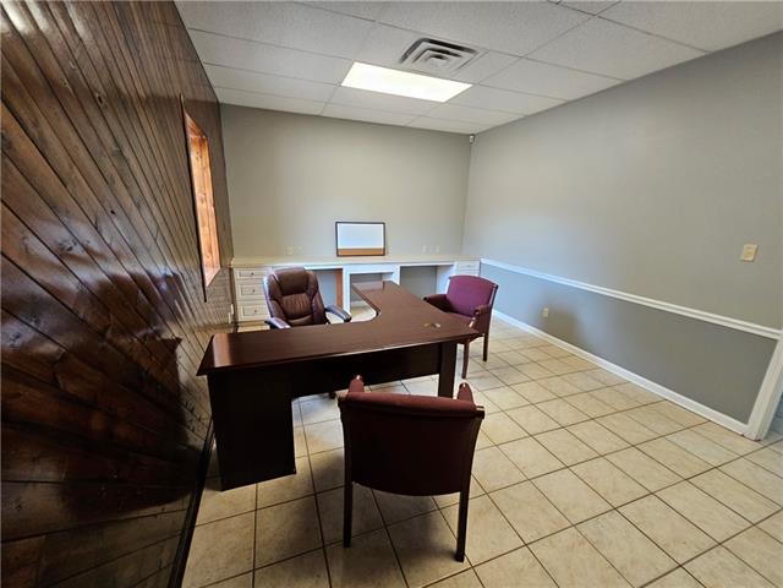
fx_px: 294
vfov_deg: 89.9
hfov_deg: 106.2
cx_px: 392
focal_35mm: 13
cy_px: 294
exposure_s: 1/60
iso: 250
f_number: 2.2
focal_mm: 2.2
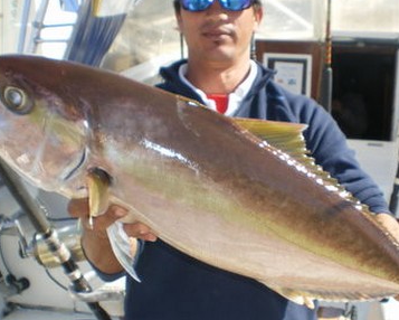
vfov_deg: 24.6
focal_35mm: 62
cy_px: 181
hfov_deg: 30.3
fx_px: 733
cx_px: 264
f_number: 4.6
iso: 50
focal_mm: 6.3
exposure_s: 1/160
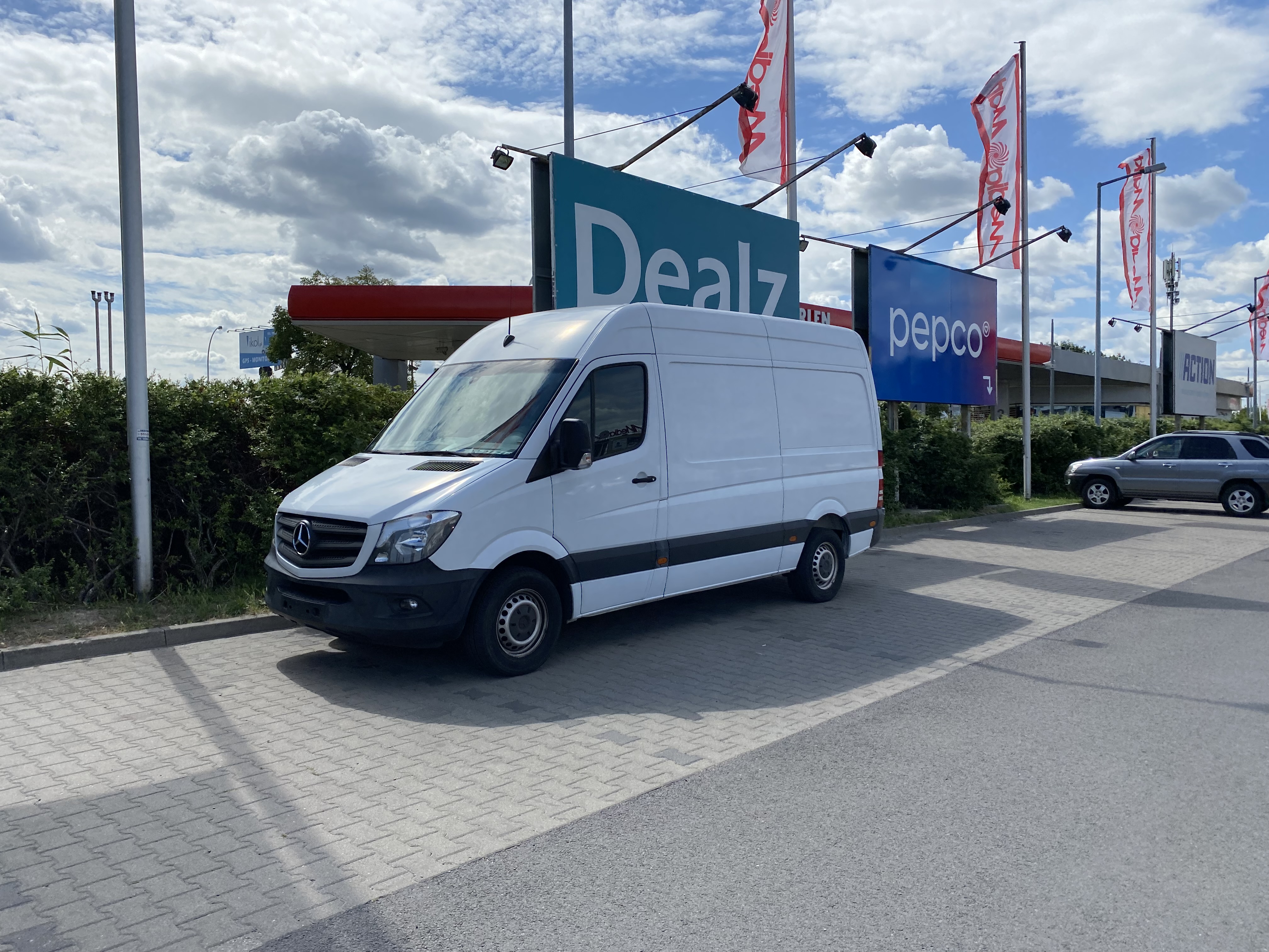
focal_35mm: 26
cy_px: 476
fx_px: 953
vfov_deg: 53.1
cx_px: 634
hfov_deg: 67.3
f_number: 1.8
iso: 32
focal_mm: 4.25
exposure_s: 1/4274
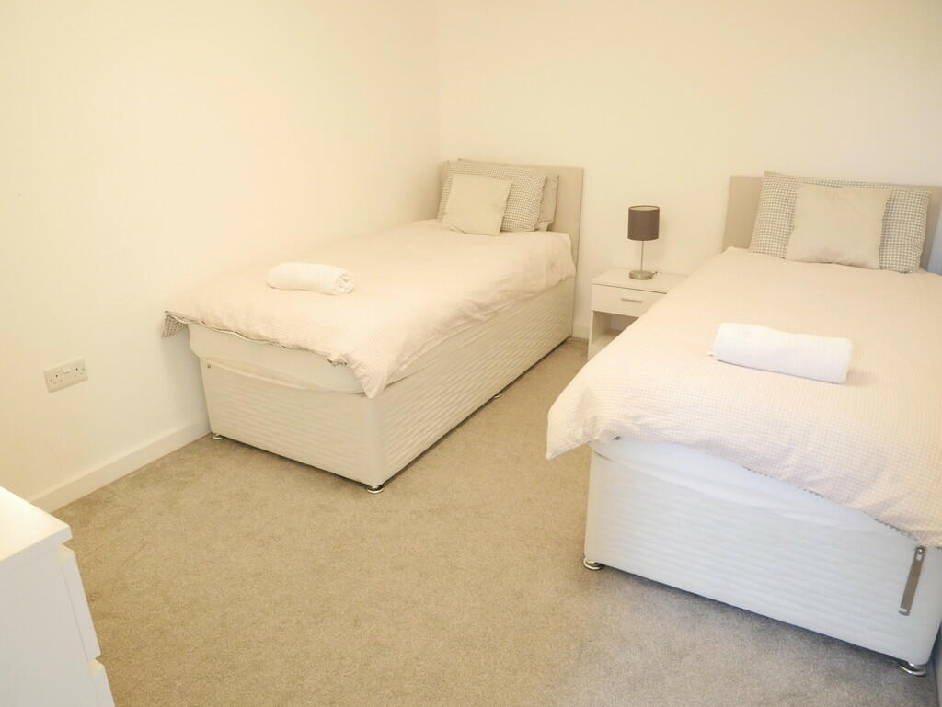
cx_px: 471
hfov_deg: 71.6
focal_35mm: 24
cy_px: 354
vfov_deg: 56.9
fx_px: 653
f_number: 3.5
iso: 3200
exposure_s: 1/50
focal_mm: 12
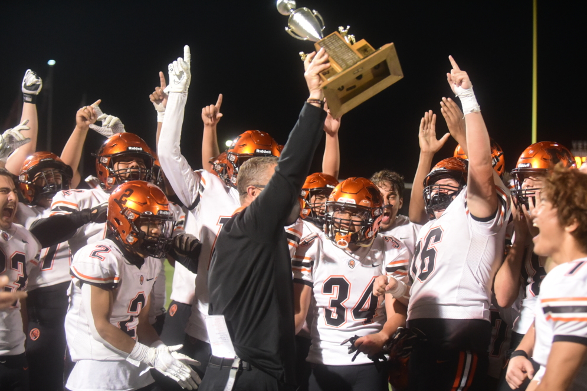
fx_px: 1239
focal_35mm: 76
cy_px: 206
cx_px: 296
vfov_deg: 17.9
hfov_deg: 26.7
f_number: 2.8
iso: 6400
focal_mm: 70
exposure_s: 1/640
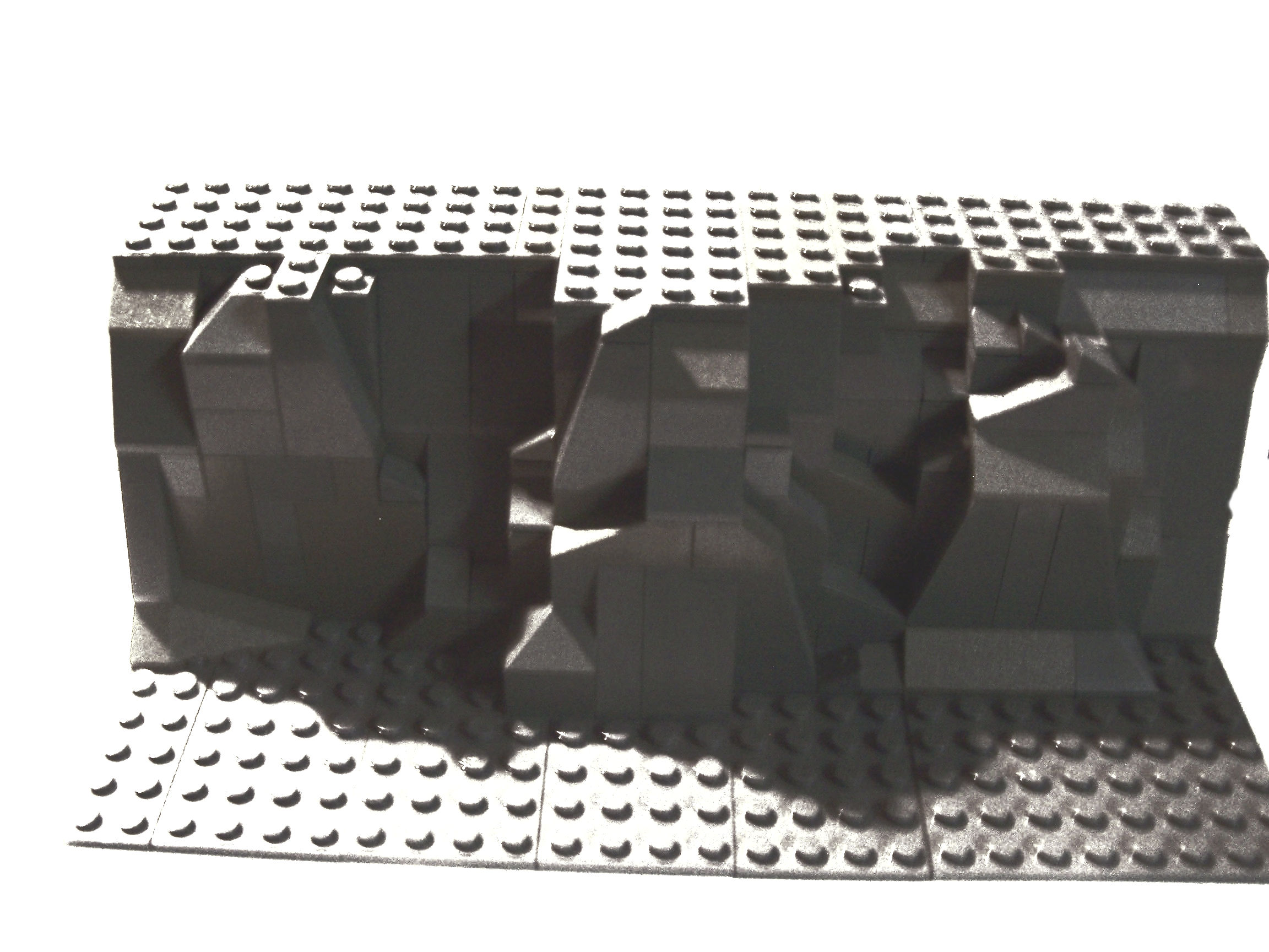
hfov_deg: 49.0
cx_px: 634
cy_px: 476
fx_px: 1393
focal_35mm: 38
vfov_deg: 37.7
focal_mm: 6.3
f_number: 2.8
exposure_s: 1/8
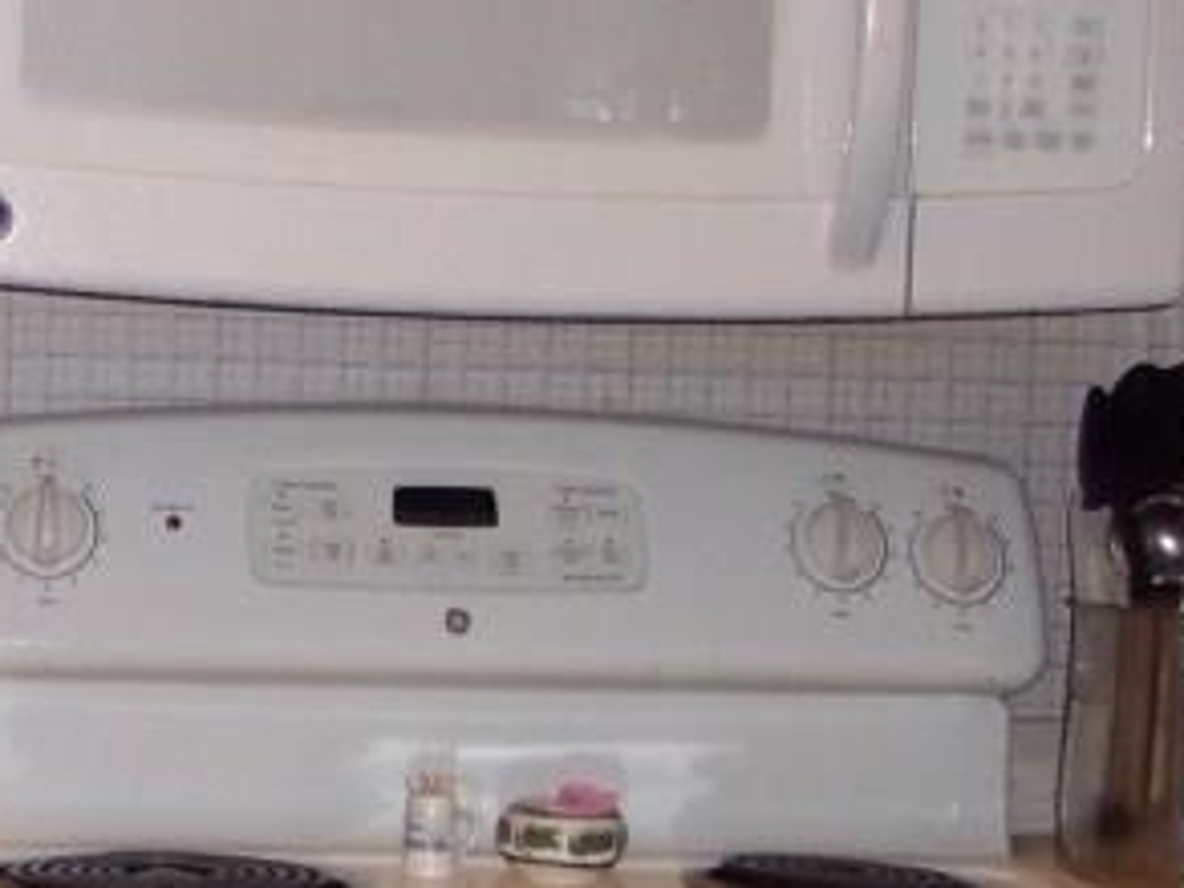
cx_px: -118
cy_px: 511
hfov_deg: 14.1
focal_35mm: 137
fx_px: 4686
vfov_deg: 10.8
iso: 100
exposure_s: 1/60
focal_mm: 8
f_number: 2.8
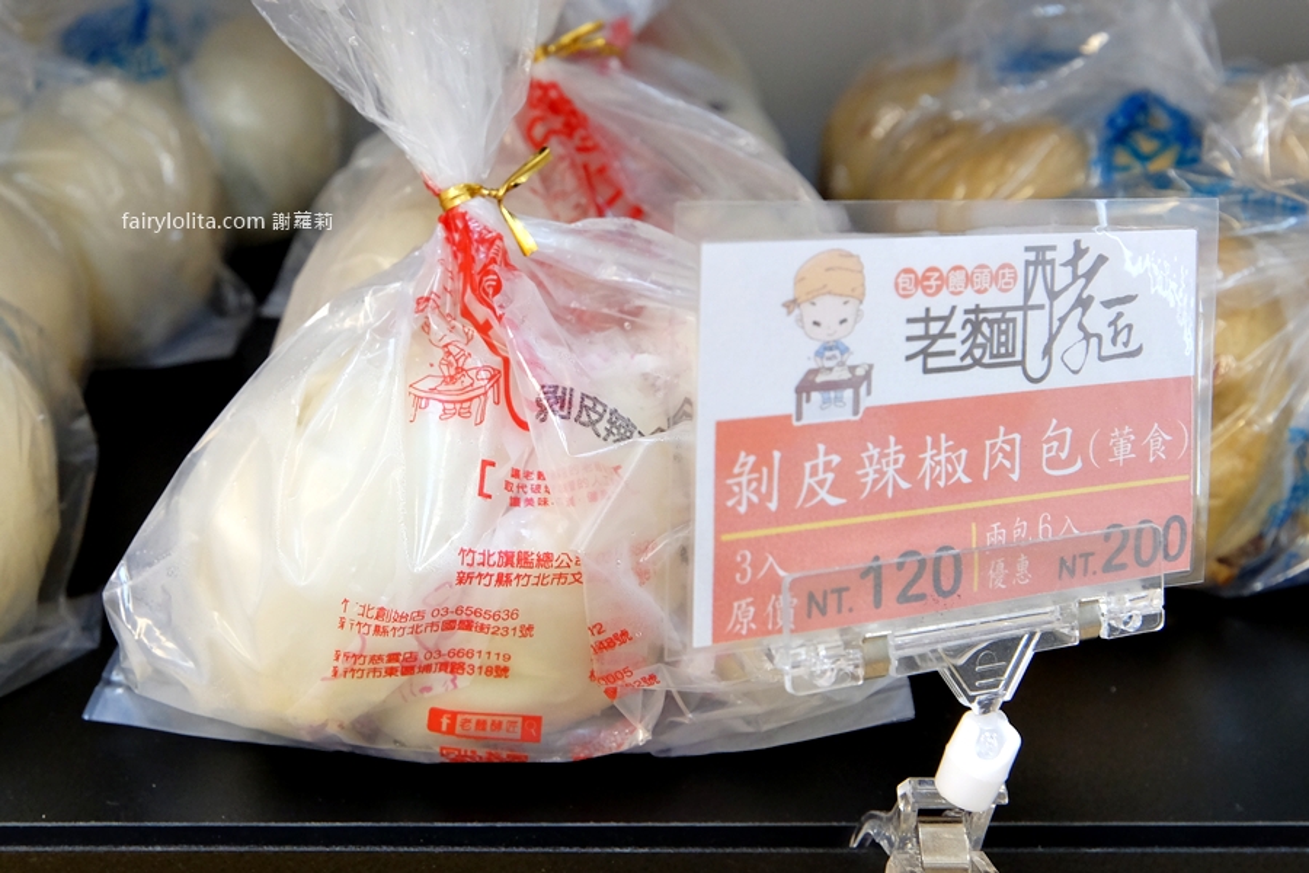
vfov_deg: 47.9
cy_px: 436
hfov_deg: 67.4
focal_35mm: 27
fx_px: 982
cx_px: 654
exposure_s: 1/125
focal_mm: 18
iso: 1250
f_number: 4
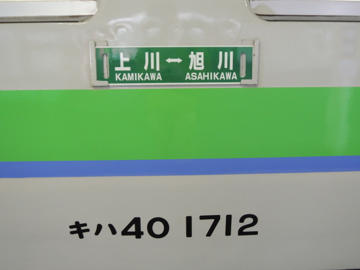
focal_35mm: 35
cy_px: 135
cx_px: 180
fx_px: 364
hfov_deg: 52.6
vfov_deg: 40.7
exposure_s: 1/20
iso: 400
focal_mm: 6.3
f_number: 3.2
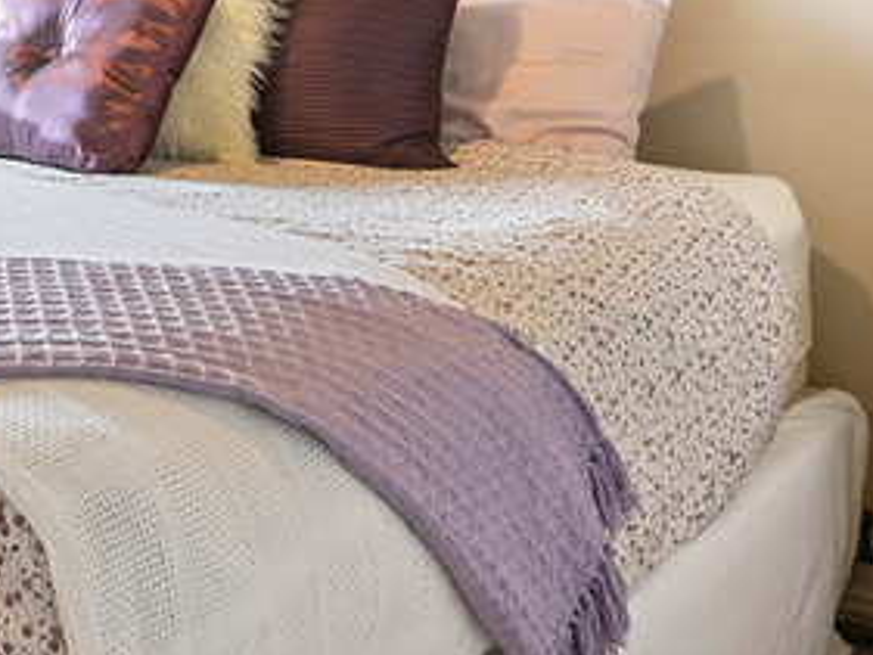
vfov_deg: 25.6
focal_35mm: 56
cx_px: 56
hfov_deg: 32.3
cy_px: 112
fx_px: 1413
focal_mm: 16
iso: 100
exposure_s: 4
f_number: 8
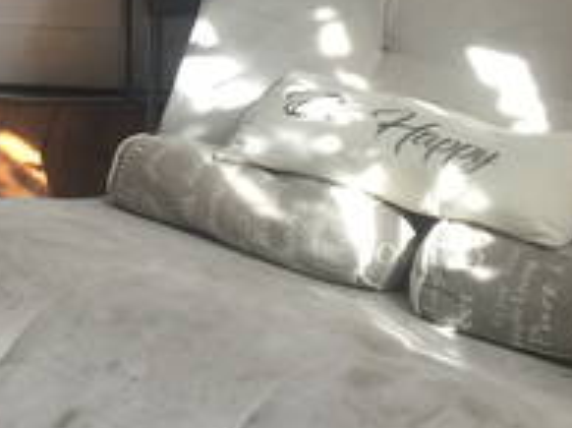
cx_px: -62
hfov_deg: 16.2
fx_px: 1947
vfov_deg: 11.8
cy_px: -280
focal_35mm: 118
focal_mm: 4.15
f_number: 2.2
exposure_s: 1/33
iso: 50
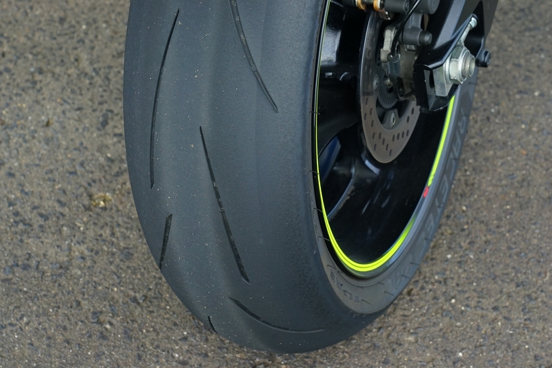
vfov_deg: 13.1
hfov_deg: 19.4
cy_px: 184
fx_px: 1610
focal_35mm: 105
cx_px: 276
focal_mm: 105
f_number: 10
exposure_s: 1/125
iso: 1000
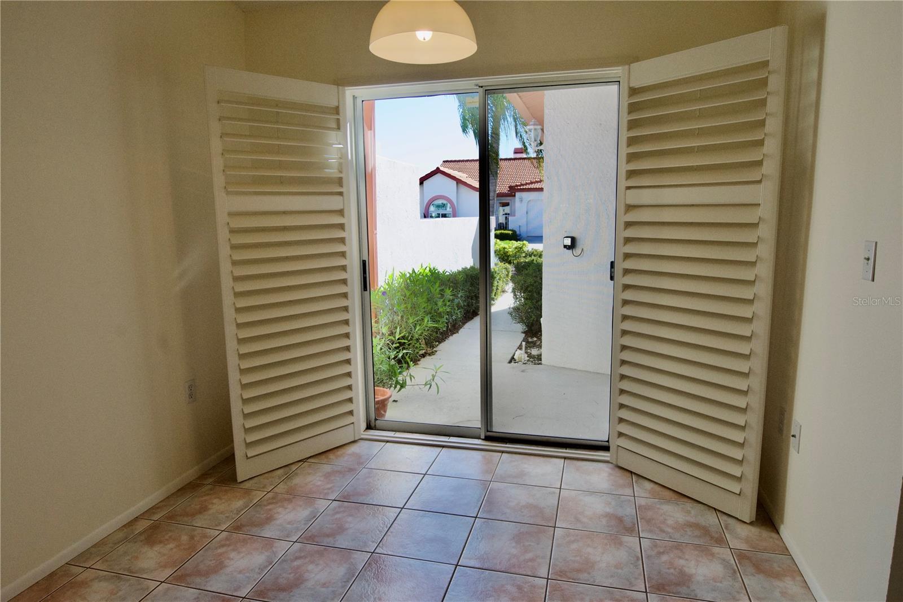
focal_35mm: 21
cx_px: 452
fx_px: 527
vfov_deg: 59.5
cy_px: 301
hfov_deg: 81.2
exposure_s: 1/500
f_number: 8
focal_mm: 14
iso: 800
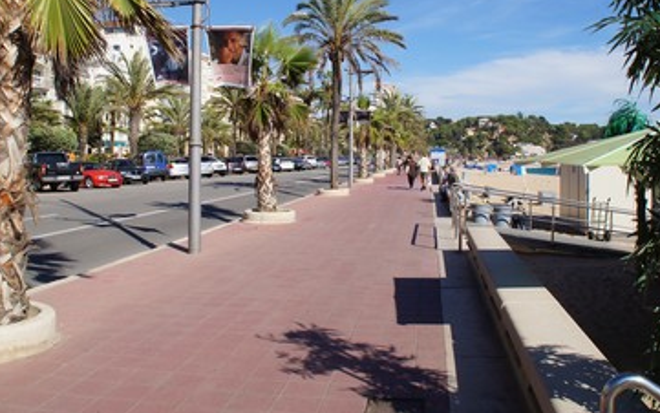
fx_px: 630
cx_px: 313
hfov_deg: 55.3
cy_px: 136
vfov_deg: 35.9
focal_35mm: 35
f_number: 11
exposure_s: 1/160
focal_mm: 18
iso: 100
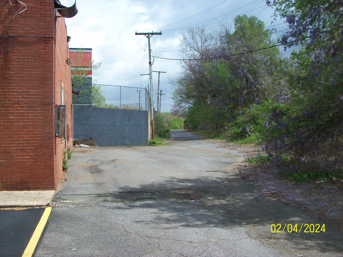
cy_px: 128
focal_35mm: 34
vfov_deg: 41.8
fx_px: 337
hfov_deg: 54.0
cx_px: 172
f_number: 5.5
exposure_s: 1/400
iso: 80
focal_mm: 5.7
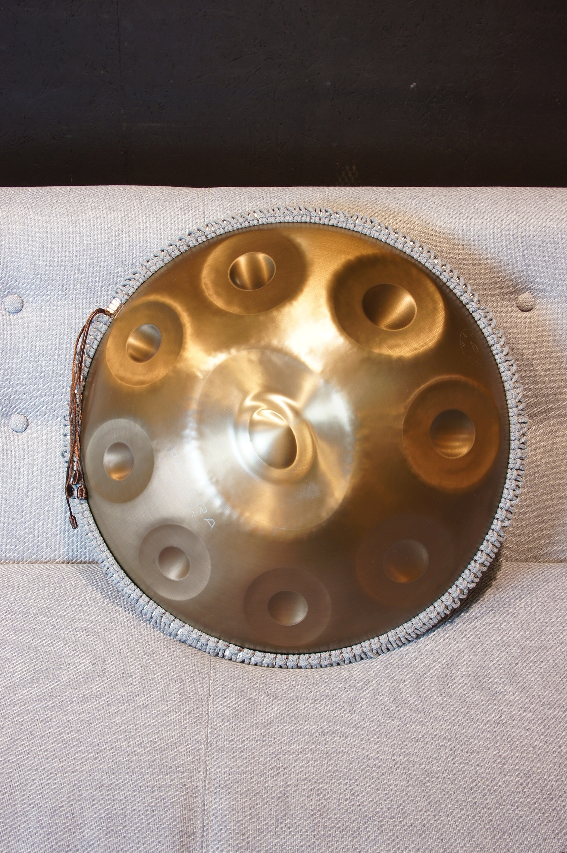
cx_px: 284
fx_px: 995
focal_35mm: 42
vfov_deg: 46.4
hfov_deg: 31.8
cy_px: 426
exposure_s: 1/1.67
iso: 100
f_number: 9
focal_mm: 28
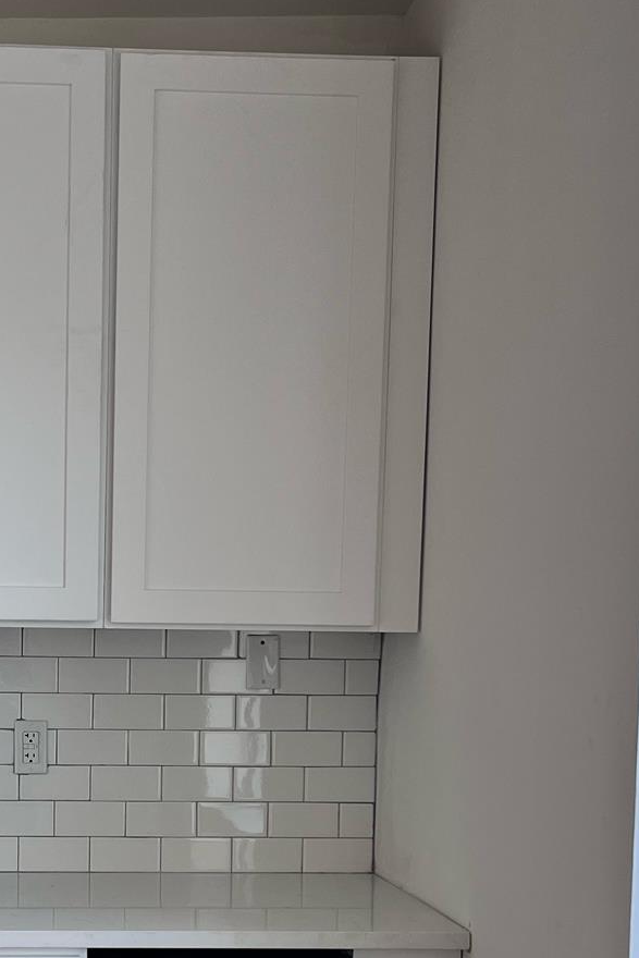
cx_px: 69
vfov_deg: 33.1
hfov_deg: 22.5
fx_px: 1570
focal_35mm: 59
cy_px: 742
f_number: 1.6
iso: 80
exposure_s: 1/121
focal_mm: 5.1
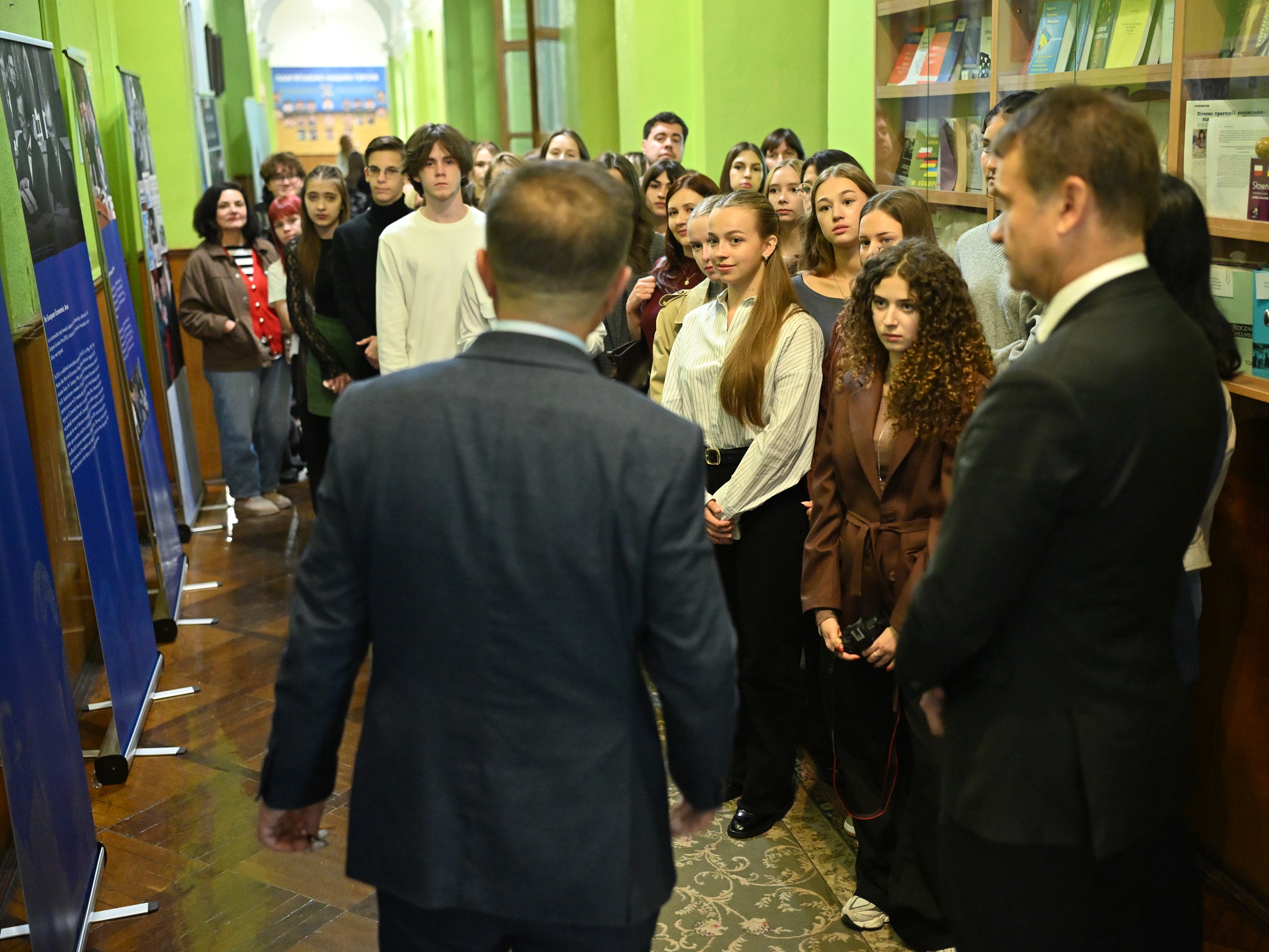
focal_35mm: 38
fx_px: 1393
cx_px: 711
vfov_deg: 37.7
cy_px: 475
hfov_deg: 48.9
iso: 6400
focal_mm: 35
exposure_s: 1/100
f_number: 2.2
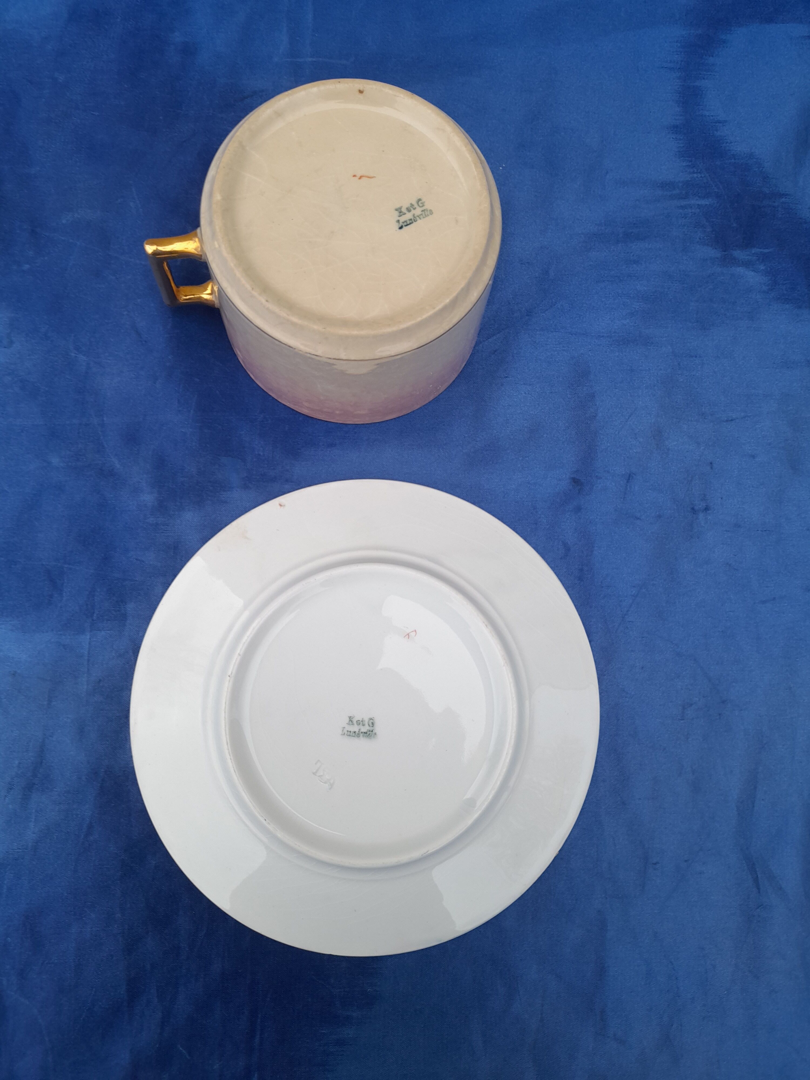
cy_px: 540
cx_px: 405
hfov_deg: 54.9
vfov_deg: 69.4
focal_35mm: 25
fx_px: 780
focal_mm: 4.6
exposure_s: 1/50
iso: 40
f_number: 2
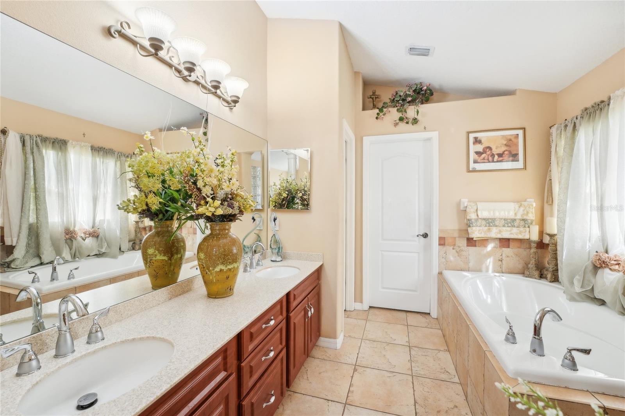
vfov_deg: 81.2
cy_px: 208
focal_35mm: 14
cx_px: 312
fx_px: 243
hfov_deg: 104.3
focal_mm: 14
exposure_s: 1/20
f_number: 8
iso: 400
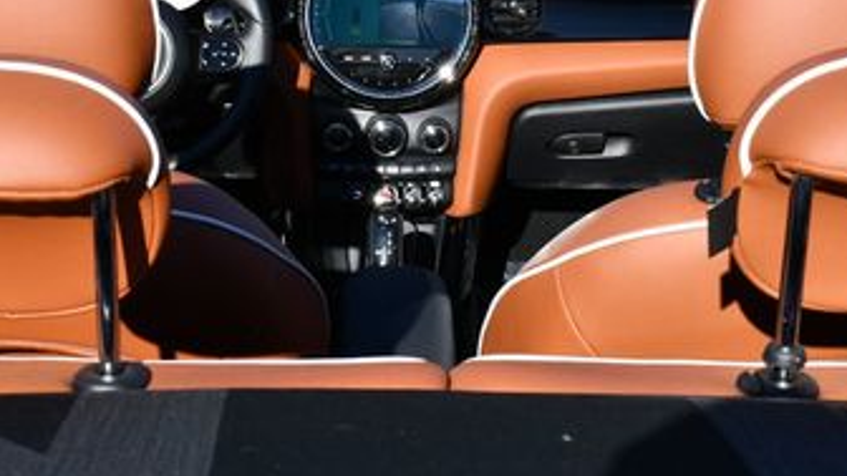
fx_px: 2156
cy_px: -28
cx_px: 360
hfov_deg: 22.2
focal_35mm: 96
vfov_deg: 12.4
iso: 125
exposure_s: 1/250
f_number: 8
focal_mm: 24
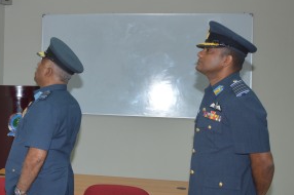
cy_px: 91
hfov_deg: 28.6
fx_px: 539
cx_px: 1
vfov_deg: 20.5
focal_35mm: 66
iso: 200
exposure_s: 1/40
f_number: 5
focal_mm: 21
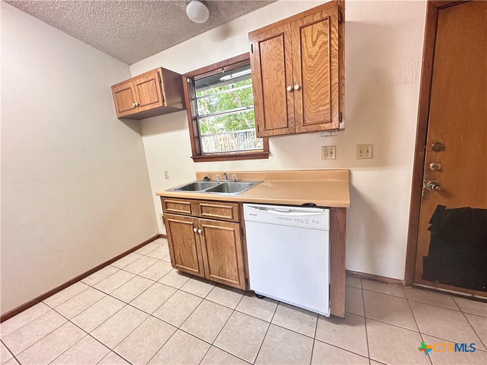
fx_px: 197
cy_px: 182
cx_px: 244
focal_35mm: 14
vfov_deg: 85.7
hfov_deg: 102.1
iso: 640
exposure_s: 1/60
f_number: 2.2
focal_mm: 2.22
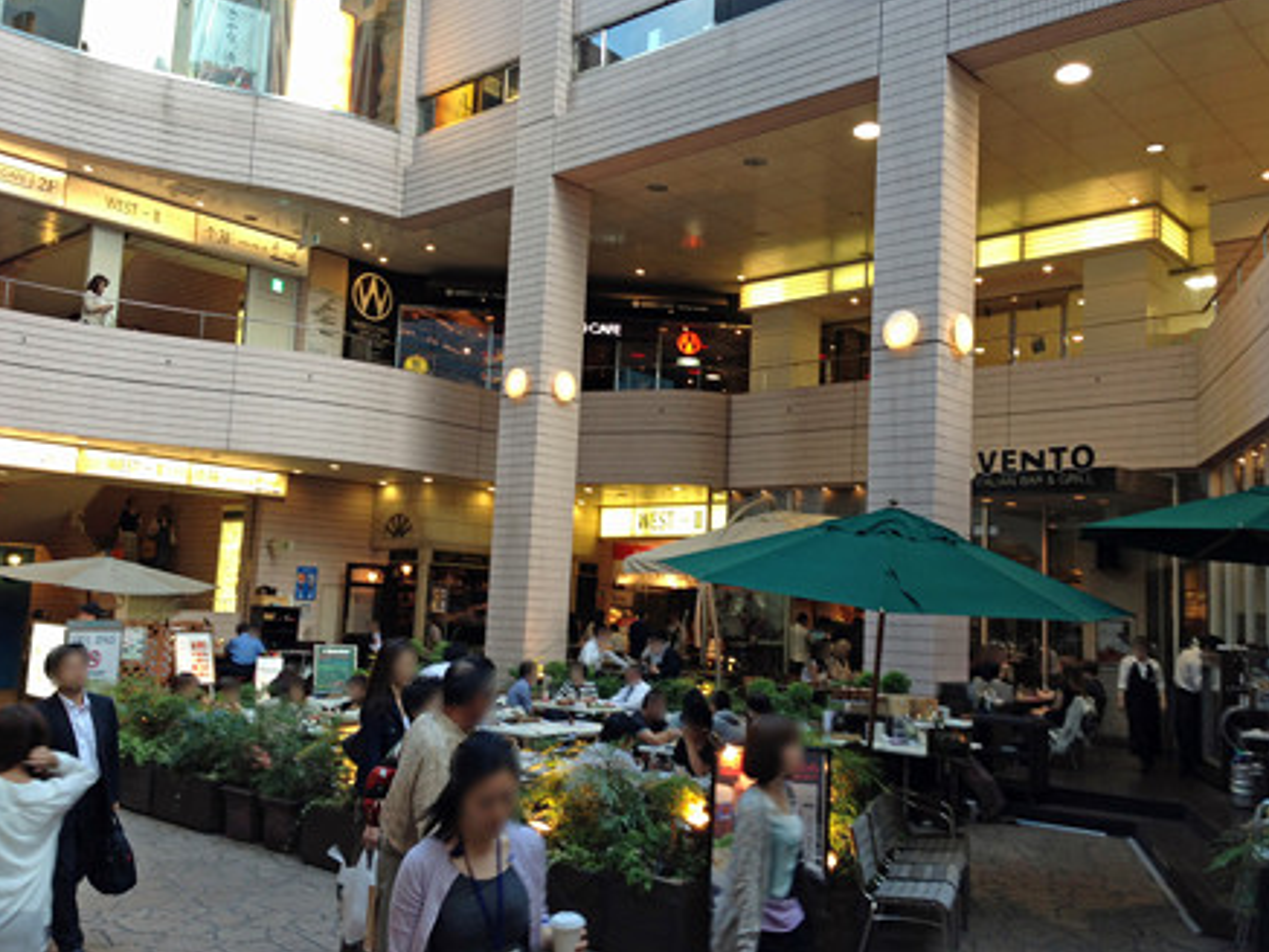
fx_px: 1247
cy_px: 470
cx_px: 648
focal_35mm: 34
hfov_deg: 53.9
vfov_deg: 41.8
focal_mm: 4.13
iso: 50
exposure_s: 1/30
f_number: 2.4
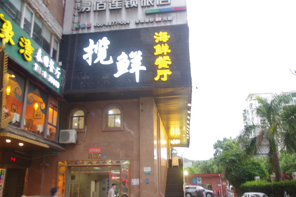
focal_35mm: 33
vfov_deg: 40.0
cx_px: 148
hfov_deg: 57.2
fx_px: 271
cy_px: 98
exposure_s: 1/15
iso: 400
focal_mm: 22
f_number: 2.8
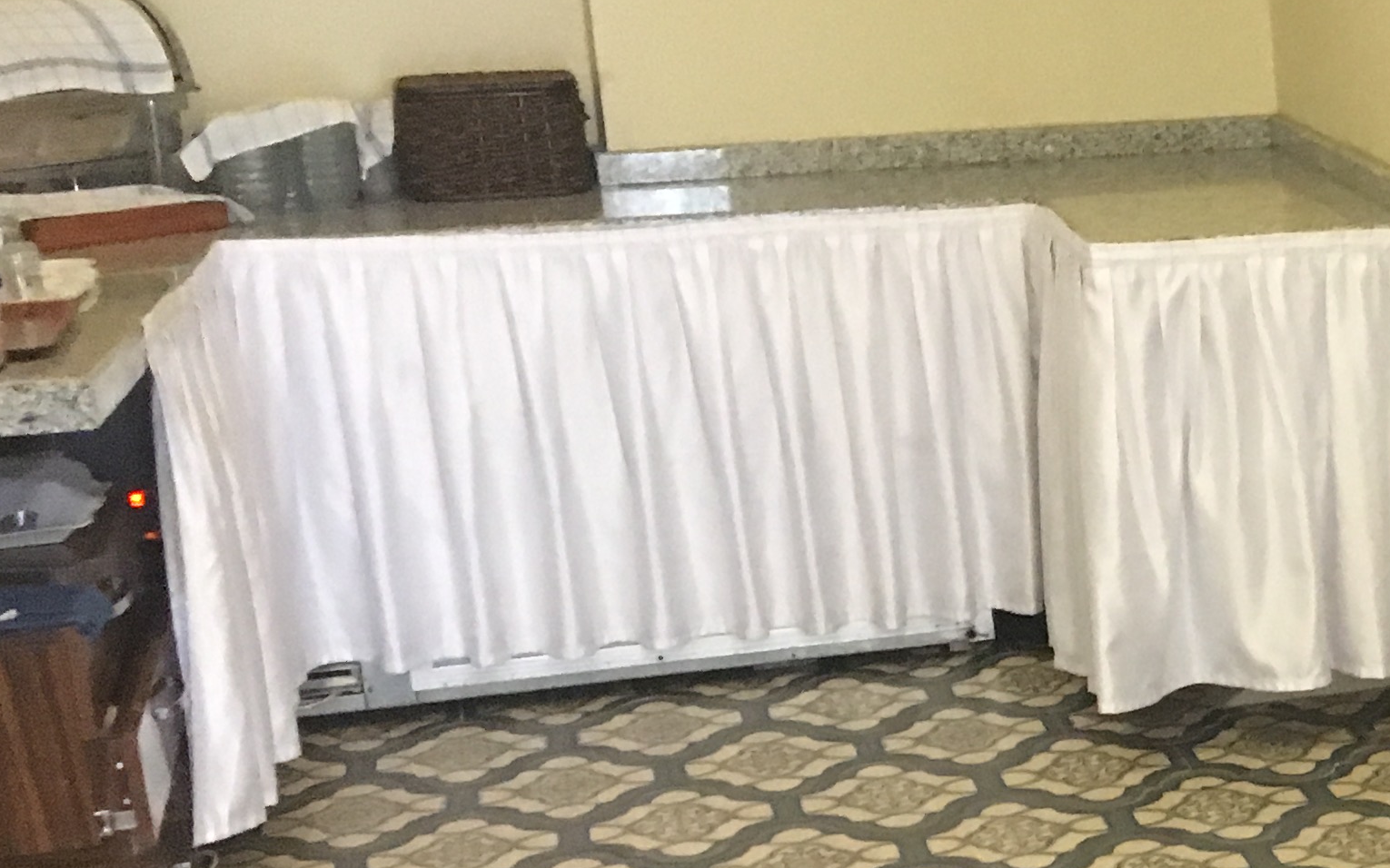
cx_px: 1752
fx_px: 3068
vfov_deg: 16.0
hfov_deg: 23.0
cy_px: 667
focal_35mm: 81
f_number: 2.2
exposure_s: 1/17
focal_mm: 4.15
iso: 250
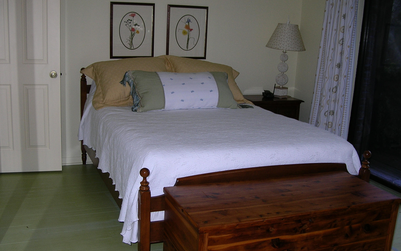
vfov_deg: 32.7
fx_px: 426
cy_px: 138
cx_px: 203
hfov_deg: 50.4
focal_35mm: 39
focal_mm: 6
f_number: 2.7
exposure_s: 1/60.1
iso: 50
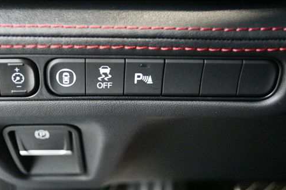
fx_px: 373
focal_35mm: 47
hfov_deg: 41.7
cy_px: 100
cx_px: 109
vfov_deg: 28.6
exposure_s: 1/60
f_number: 4
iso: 10000
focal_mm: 24
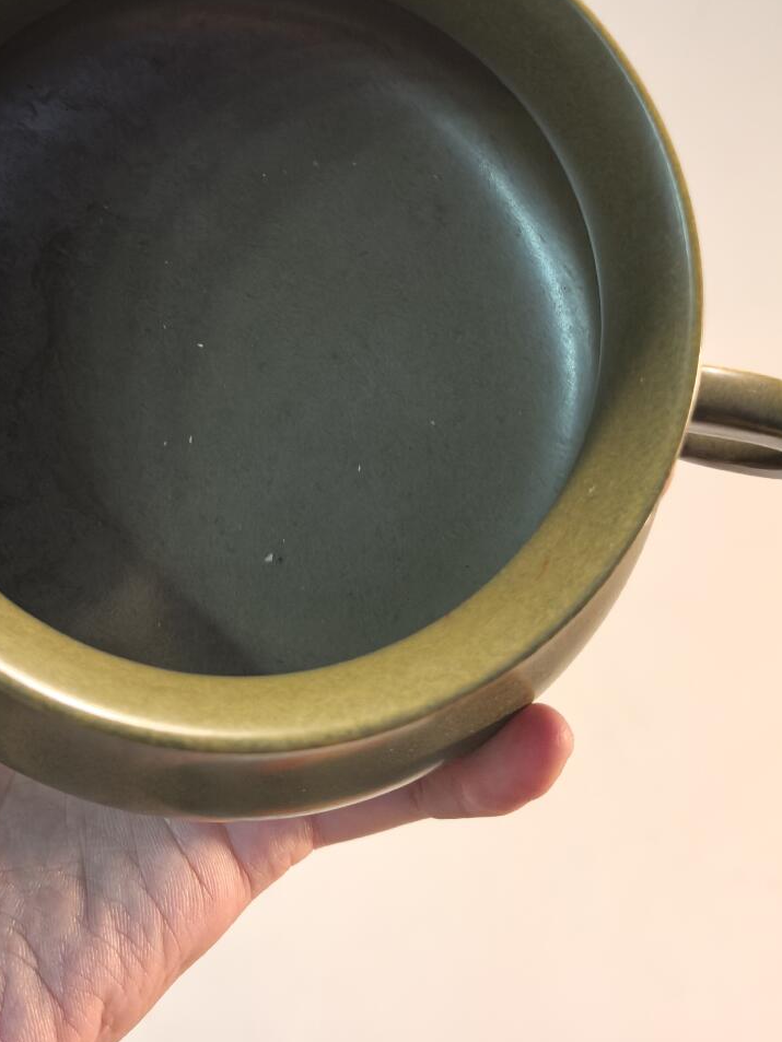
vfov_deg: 35.2
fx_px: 1536
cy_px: 97
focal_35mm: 51
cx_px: 255
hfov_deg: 28.4
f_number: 2
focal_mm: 6.98
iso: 2500
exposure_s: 1/728
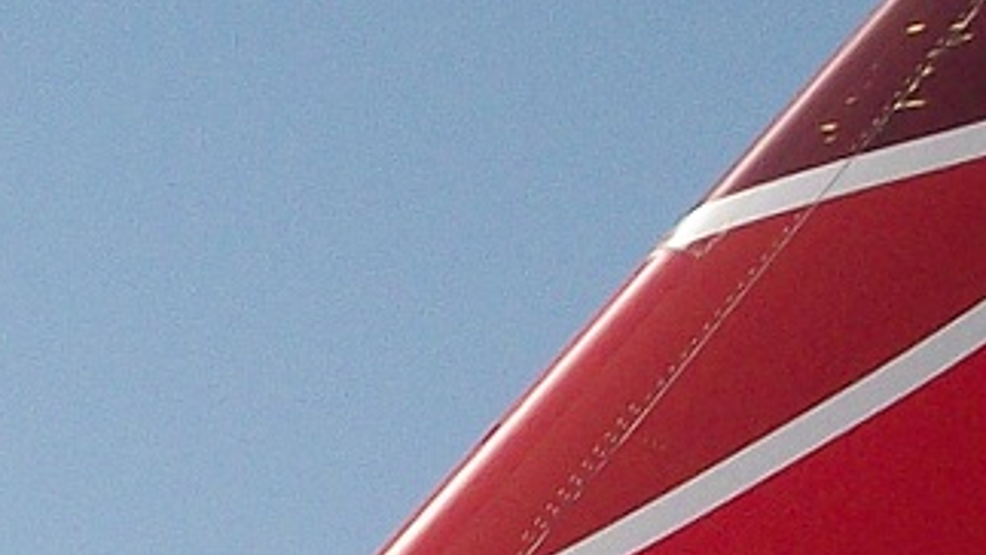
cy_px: 1290
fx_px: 6173
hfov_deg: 8.8
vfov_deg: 5.0
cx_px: -745
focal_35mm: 236
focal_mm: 6.3
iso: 80
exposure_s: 1/200
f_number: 8.8
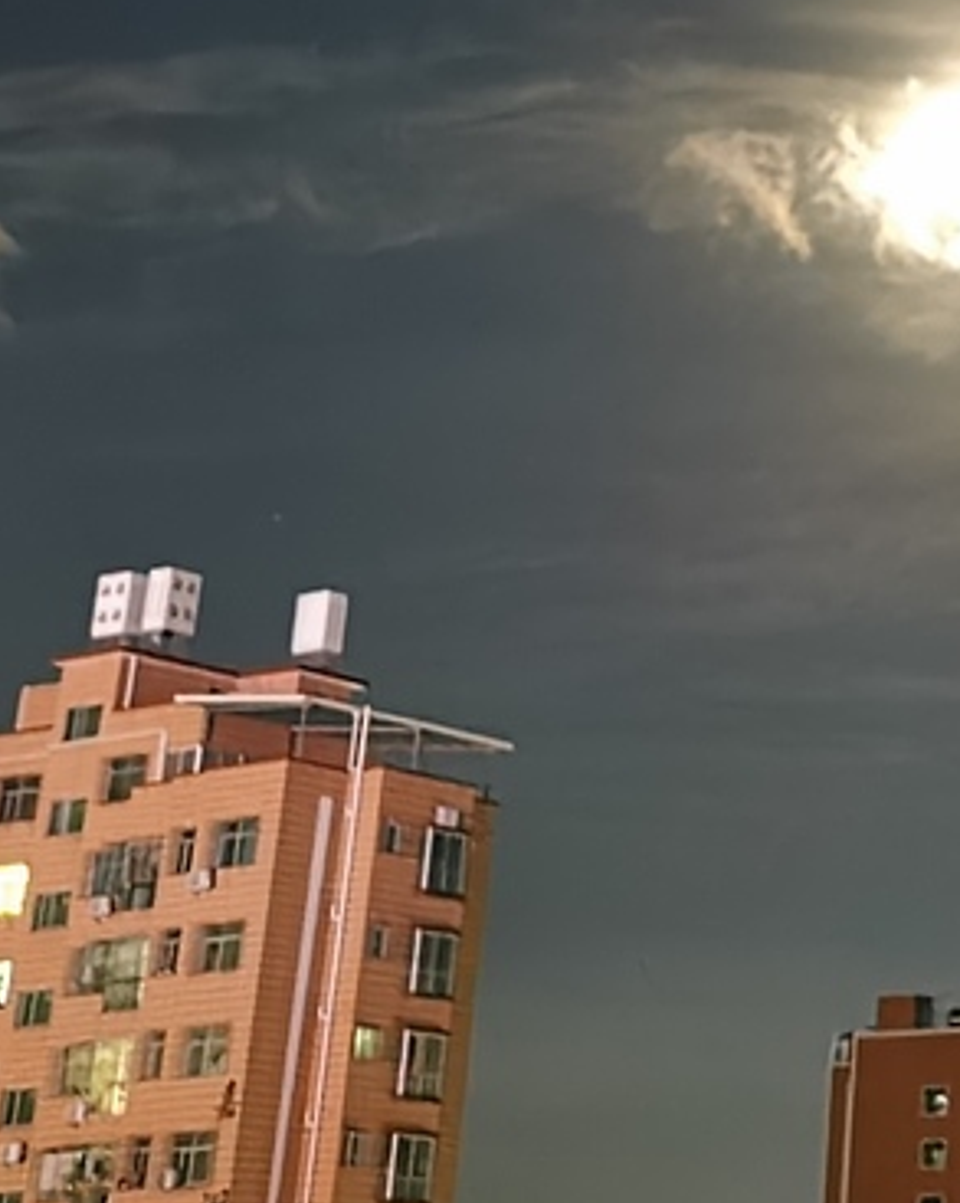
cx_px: 1356
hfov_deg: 15.6
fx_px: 3271
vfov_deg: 19.8
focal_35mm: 92
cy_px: -177
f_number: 1.8
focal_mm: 5.58
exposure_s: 1/16.7
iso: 6400
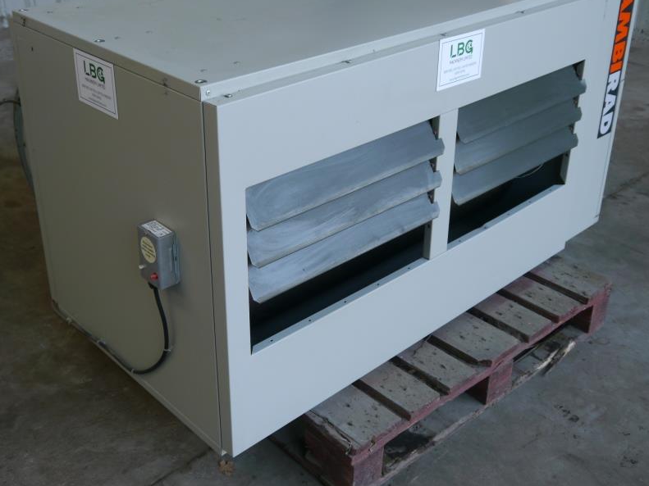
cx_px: 302
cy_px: 192
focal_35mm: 44
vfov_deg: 32.8
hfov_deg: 42.9
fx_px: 825
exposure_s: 1/60
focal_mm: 17
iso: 160
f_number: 4
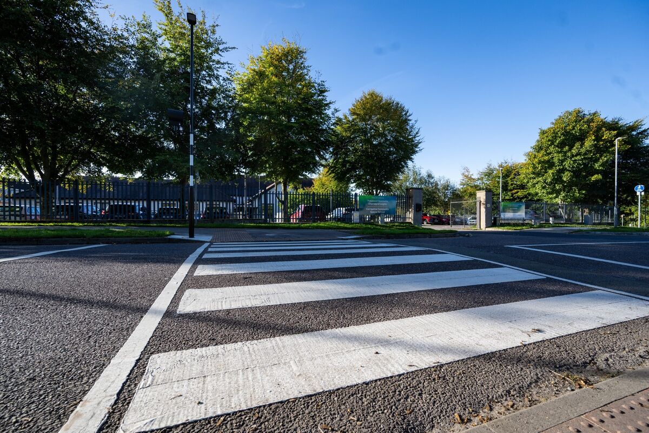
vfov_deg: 81.2
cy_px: 216
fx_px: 252
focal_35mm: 14
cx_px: 324
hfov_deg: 104.3
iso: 100
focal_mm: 14
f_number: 5.6
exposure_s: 1/200
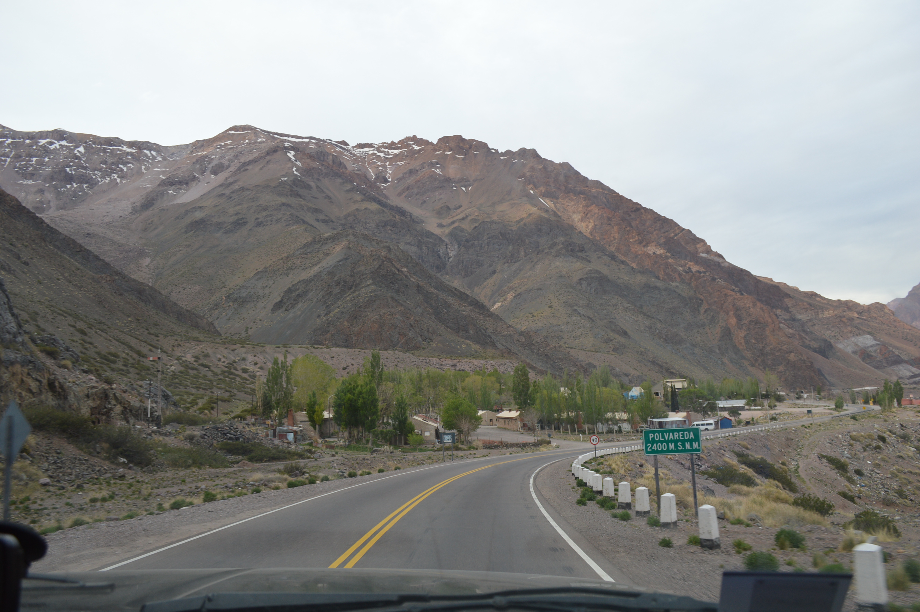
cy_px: 306
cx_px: 460
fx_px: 689
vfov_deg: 47.8
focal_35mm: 27
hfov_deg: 67.4
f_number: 5.6
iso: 200
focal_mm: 18
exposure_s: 1/125
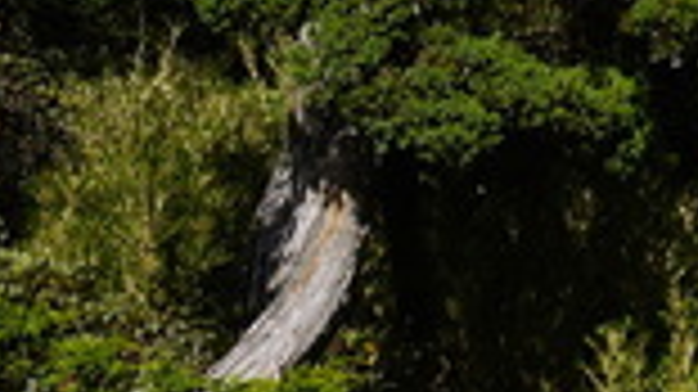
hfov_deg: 11.6
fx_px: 2701
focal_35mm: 146
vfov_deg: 8.3
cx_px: 1761
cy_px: 374
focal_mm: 18
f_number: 4
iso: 200
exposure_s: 1/2500
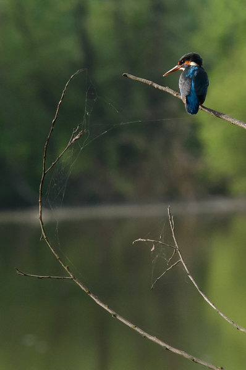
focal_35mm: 300
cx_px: 123
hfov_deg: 4.6
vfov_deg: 6.9
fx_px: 3085
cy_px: 185
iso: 800
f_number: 7.1
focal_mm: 200
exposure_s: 1/800
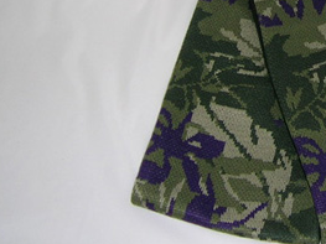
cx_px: 326
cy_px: 2
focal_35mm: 80
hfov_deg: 23.4
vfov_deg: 18.0
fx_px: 753
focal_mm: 5.4
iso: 50
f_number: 2.8
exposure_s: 1/60.1
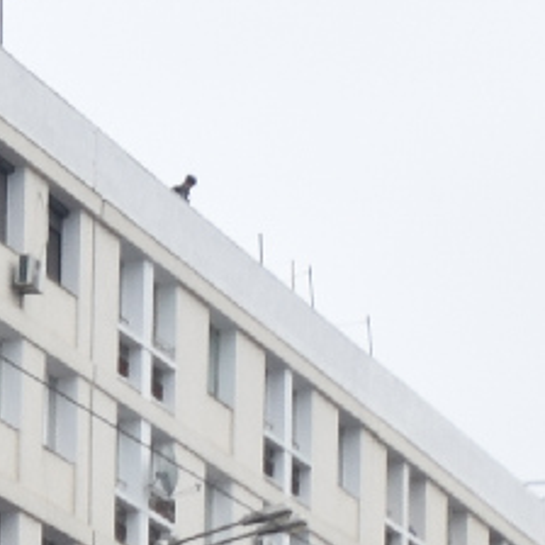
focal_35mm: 311
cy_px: 794
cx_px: -1299
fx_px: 5540
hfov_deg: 5.2
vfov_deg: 5.6
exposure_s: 1/100
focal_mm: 24
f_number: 6.3
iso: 160
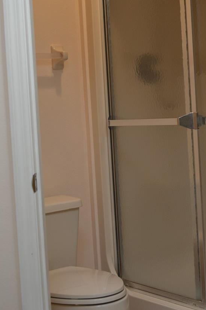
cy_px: 116
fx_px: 601
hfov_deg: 19.4
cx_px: 144
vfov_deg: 28.7
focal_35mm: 70
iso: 400
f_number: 4.8
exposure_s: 1/60
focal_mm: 32
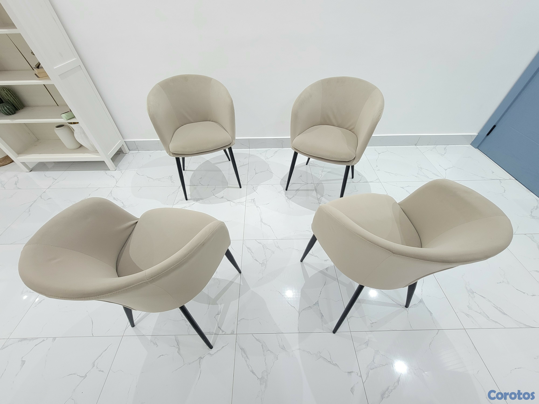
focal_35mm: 13
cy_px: 202
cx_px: 270
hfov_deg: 106.2
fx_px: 202
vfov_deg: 89.9
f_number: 2.2
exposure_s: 1/40
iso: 320
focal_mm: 2.2
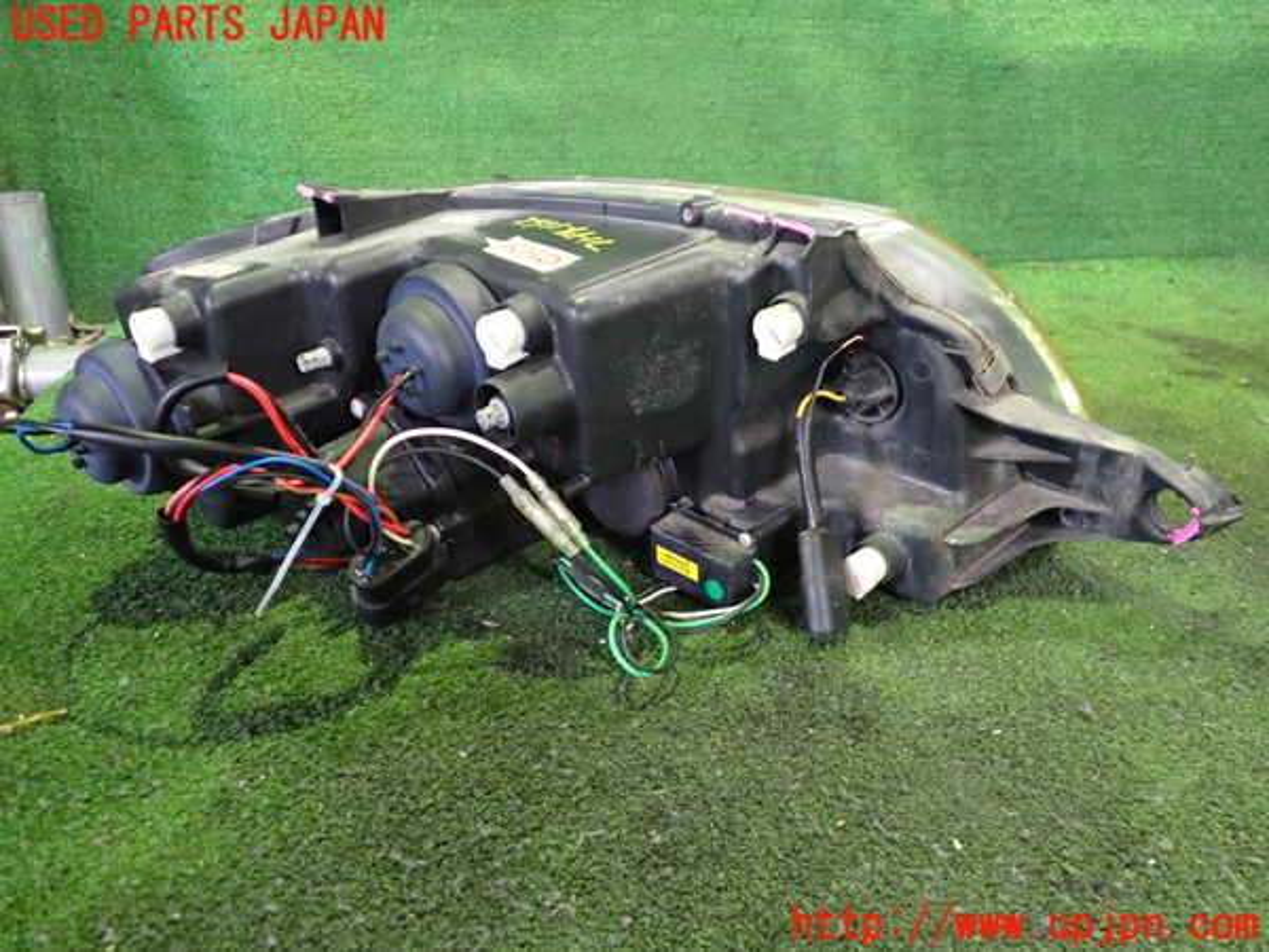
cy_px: 476
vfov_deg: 46.8
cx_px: 634
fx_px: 1100
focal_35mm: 30
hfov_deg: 60.0
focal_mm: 5.4
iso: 800
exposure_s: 1/25
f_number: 2.3
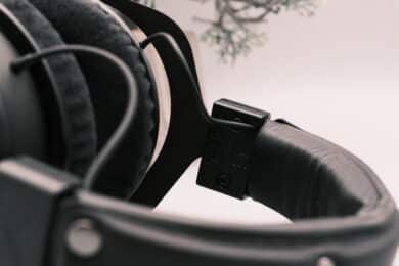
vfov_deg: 18.2
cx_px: 200
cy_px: 133
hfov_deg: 27.0
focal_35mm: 75
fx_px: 831
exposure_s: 1/150
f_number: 7.1
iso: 2000
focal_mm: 50
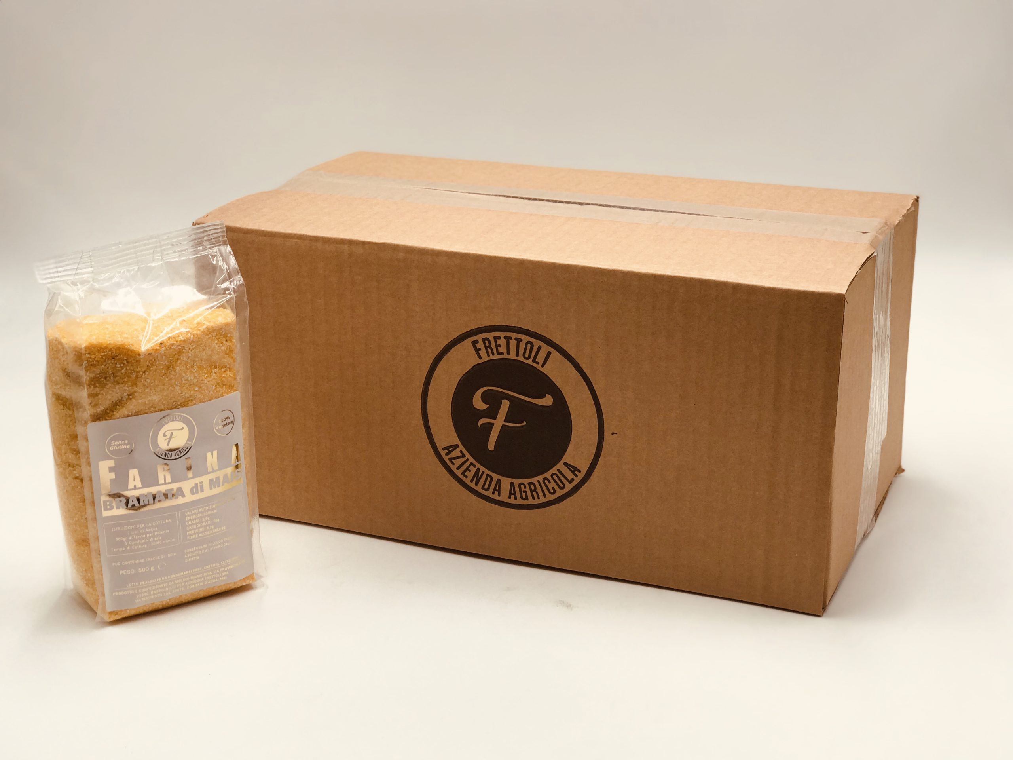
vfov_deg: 25.7
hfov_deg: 33.8
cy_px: 380
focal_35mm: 57
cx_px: 506
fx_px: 1668
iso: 20
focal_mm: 6.6
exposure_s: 1/126
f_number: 2.8
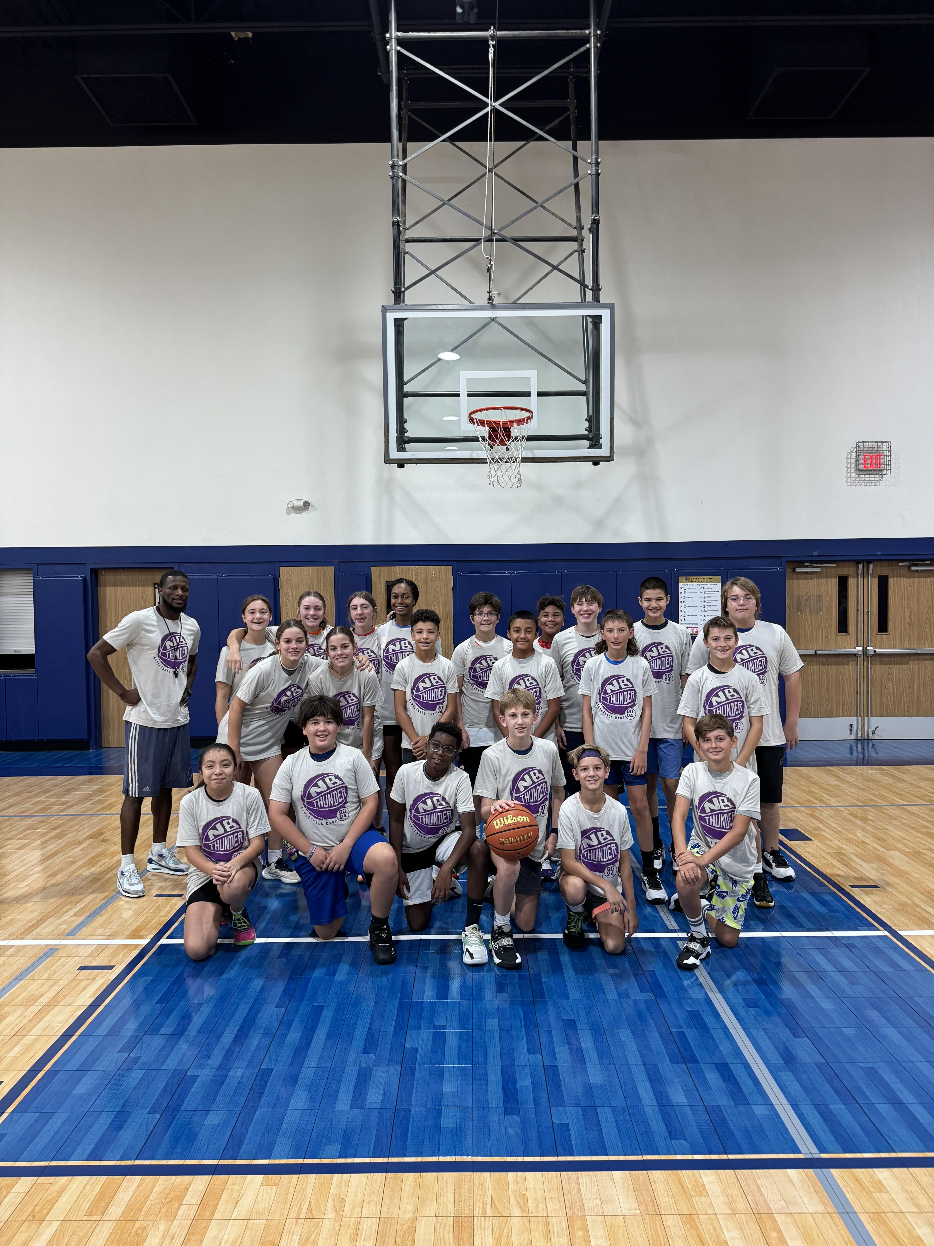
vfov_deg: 71.6
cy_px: 623
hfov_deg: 56.8
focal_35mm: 24
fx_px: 863
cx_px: 467
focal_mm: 6.76
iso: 200
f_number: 1.78
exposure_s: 1/60
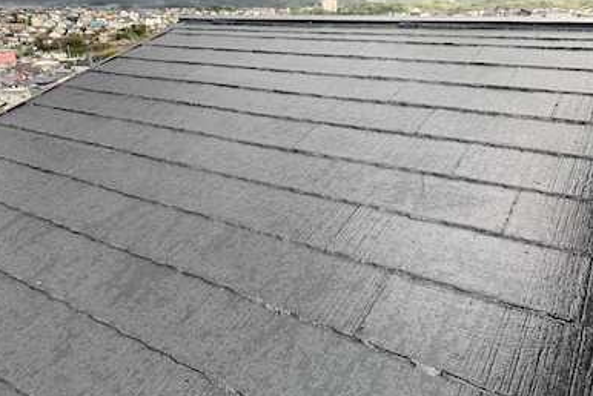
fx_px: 462
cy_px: 213
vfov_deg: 46.4
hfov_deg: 65.4
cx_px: 300
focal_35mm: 28
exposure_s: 1/287
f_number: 1.8
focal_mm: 4.25
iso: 25
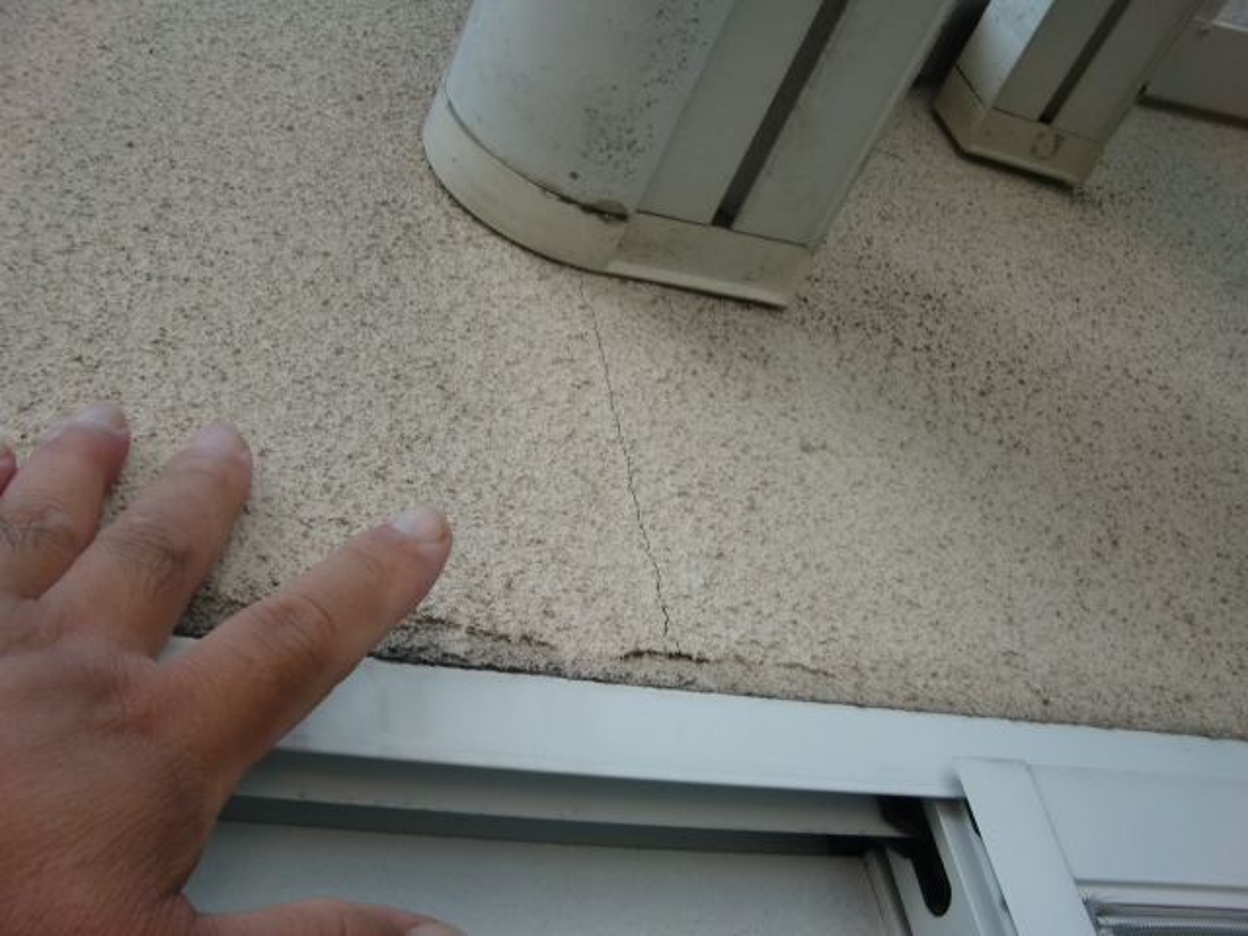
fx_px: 1370
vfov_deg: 37.7
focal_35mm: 38
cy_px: 468
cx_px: 624
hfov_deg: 49.0
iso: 64
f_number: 3.9
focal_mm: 6.66
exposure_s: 1/125
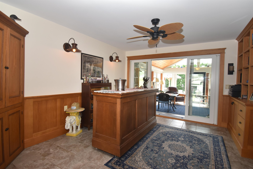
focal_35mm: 17
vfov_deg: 69.7
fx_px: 121
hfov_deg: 92.4
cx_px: 126
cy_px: 84
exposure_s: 1/200
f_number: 5
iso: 640
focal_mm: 11.5
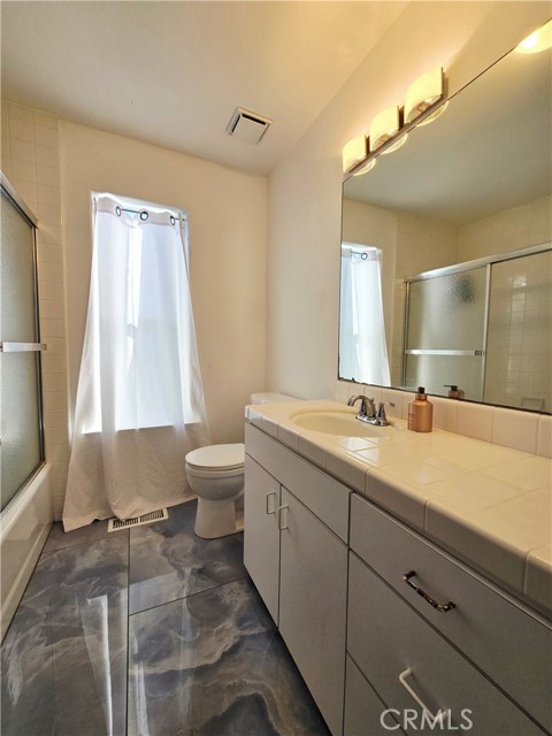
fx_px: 276
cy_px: 368
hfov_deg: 89.9
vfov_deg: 106.2
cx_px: 276
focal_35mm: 13
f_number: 2.2
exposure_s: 1/204
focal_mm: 2.2
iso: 50
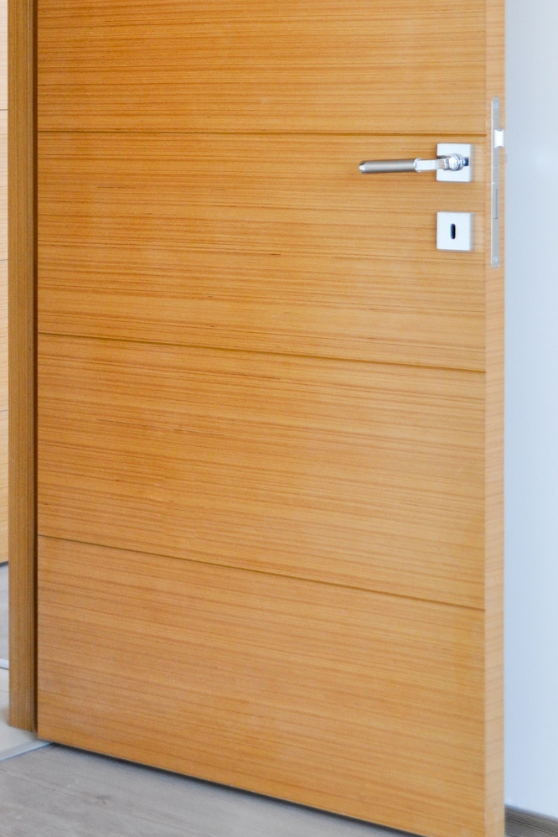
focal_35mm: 102
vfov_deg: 19.7
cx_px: 29
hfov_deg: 13.3
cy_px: 125
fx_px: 2370
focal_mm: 34
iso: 400
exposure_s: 1/60
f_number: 4.5
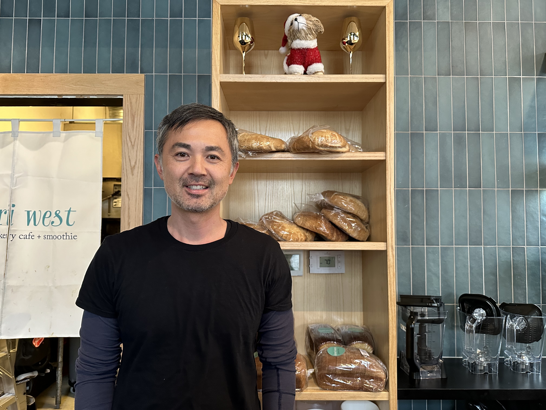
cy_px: 205
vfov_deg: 56.8
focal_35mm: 24
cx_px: 273
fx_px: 379
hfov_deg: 71.6
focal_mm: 6.86
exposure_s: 1/60
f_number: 1.78
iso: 500
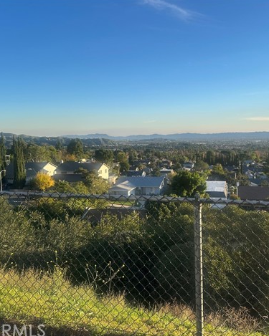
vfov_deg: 55.7
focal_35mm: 32
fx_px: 319
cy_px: 169
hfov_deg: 45.4
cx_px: 166
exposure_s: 1/2028
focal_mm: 6.86
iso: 80
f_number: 1.78
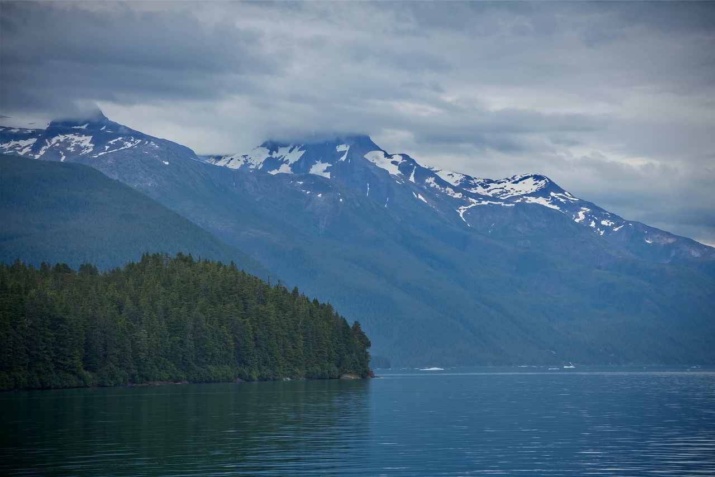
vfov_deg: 9.5
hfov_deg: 14.2
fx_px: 2880
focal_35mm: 145
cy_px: 238
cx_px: 358
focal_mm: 145
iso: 100
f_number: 6.3
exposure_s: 1/320
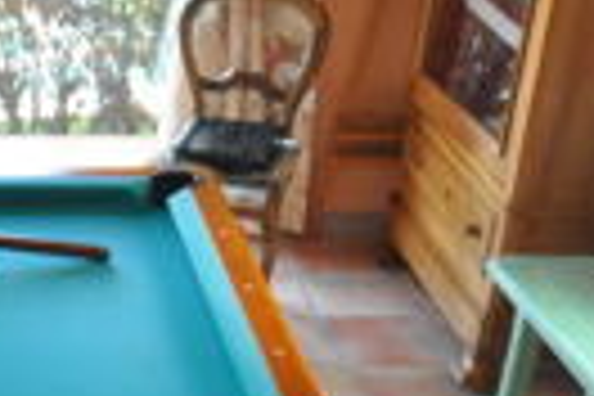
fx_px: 1713
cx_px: -94
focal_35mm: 104
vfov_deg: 12.4
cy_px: 641
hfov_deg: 18.7
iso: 800
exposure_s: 1/60
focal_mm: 19
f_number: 3.5
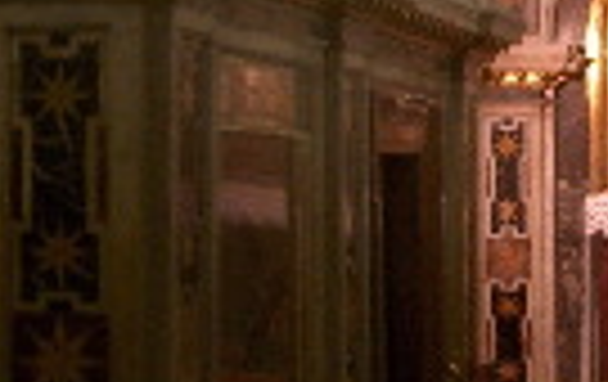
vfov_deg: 11.4
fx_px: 1910
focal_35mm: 115
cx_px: 633
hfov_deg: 17.6
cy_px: 175
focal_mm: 5.8
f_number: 2.6
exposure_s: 1/8
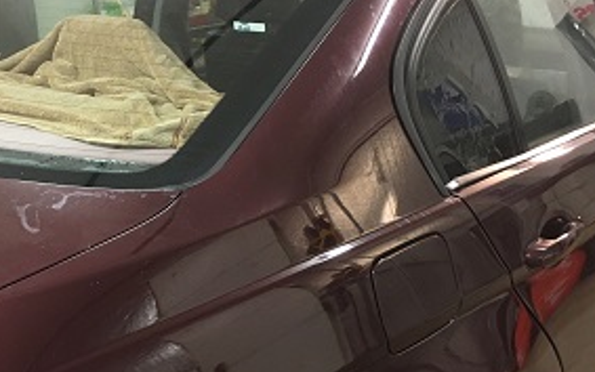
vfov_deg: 25.7
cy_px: 253
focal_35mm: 50
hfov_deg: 39.8
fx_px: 811
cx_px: 202
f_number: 2.2
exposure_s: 1/30
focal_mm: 4.15
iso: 160
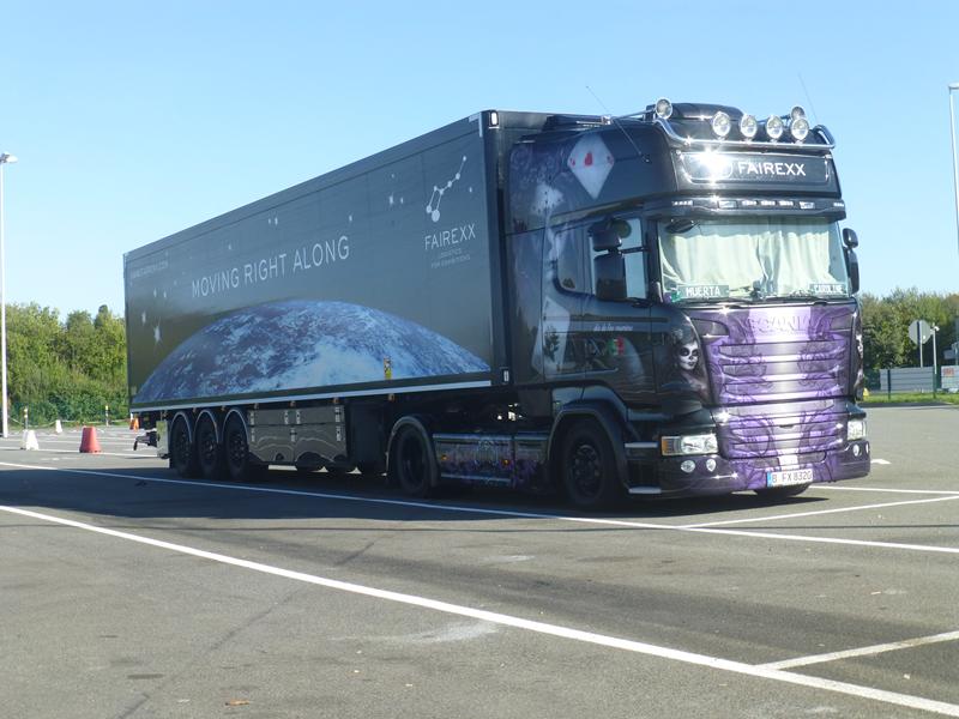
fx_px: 1607
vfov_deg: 25.2
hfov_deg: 33.2
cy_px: 360
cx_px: 480
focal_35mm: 58
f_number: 4.7
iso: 100
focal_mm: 10.3
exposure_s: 1/320
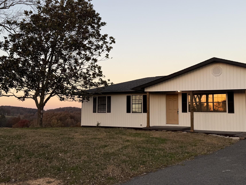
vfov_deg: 34.3
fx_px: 299
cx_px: 121
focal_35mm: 42
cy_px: 82
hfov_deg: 44.8
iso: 80
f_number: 1.78
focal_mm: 6.76
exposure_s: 1/376
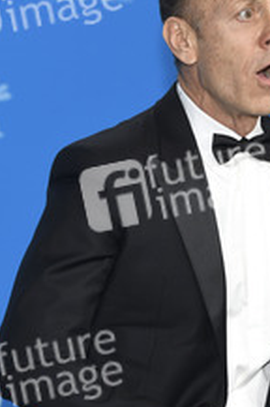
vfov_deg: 11.7
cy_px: 281
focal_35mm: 175
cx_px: 231
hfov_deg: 7.8
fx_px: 1975
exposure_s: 1/400
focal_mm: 95
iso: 640
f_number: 4
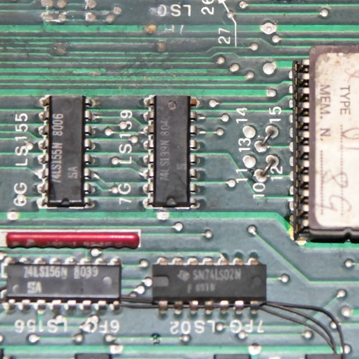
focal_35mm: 277
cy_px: 45
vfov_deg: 6.3
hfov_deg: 6.3
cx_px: 288
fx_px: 3250
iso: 3600
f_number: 4
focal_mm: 70
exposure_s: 1/200
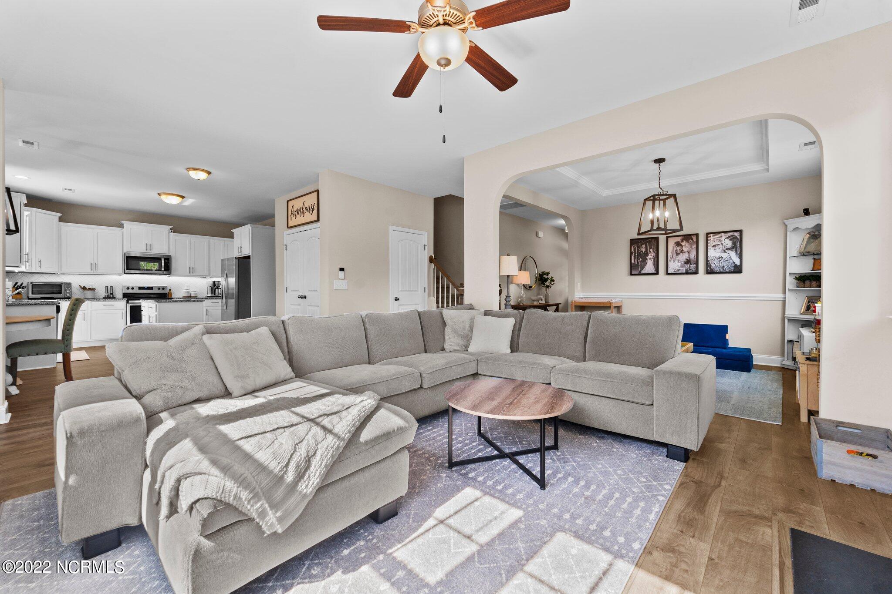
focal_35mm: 14
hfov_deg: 104.3
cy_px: 297
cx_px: 446
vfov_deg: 81.2
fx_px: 347
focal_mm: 14
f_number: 8
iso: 250
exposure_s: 1/20
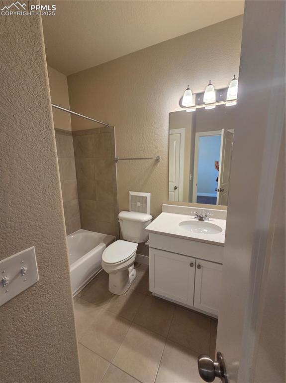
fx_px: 143
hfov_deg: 89.9
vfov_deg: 106.2
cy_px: 192
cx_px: 143
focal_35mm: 13
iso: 250
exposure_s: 1/60
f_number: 2.2
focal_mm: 2.2
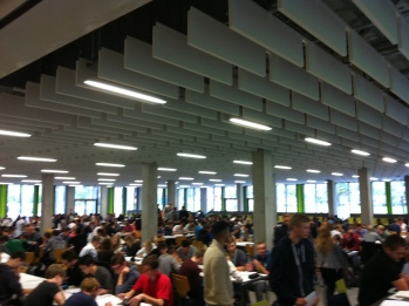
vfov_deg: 40.6
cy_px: 153
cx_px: 204
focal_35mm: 35
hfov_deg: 52.7
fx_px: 413
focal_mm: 3.85
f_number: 2.8
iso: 160
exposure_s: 1/15
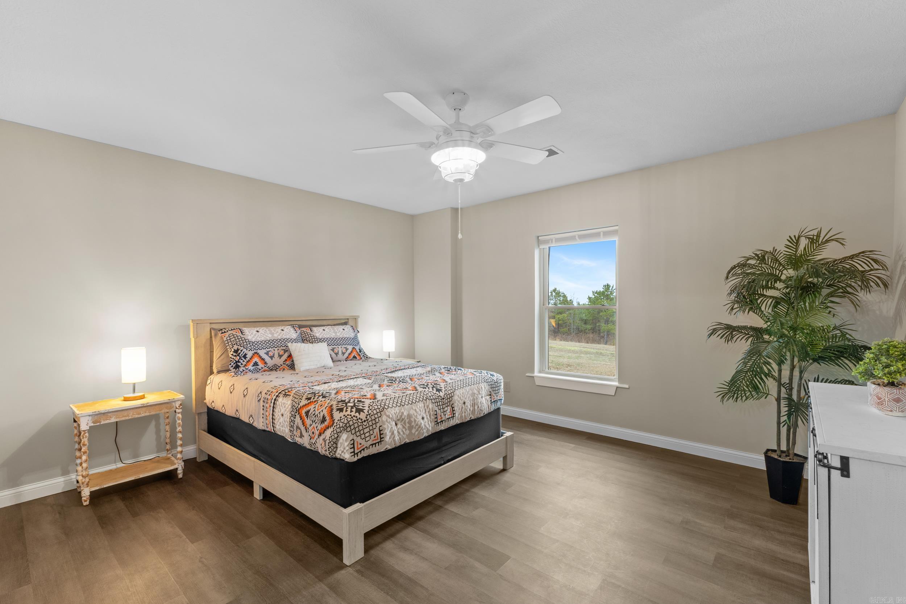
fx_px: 377
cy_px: 302
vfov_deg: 77.3
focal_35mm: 15
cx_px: 453
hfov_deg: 100.4
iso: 200
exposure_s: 2
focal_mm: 10
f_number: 9
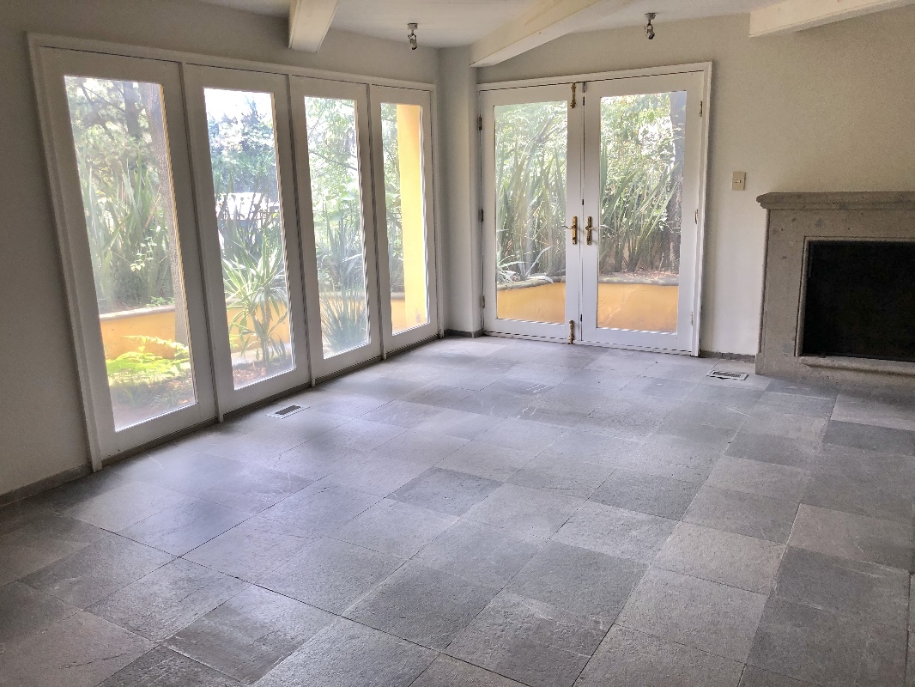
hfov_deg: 63.4
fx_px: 740
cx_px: 458
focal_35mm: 28
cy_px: 344
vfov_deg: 49.8
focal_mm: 3.99
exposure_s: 1/40
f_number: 1.8
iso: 25
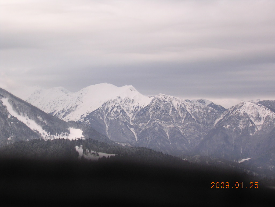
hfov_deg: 18.7
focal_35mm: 105
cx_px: 138
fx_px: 834
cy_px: 104
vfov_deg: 14.1
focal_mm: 15.9
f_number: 4.6
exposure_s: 1/173
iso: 100
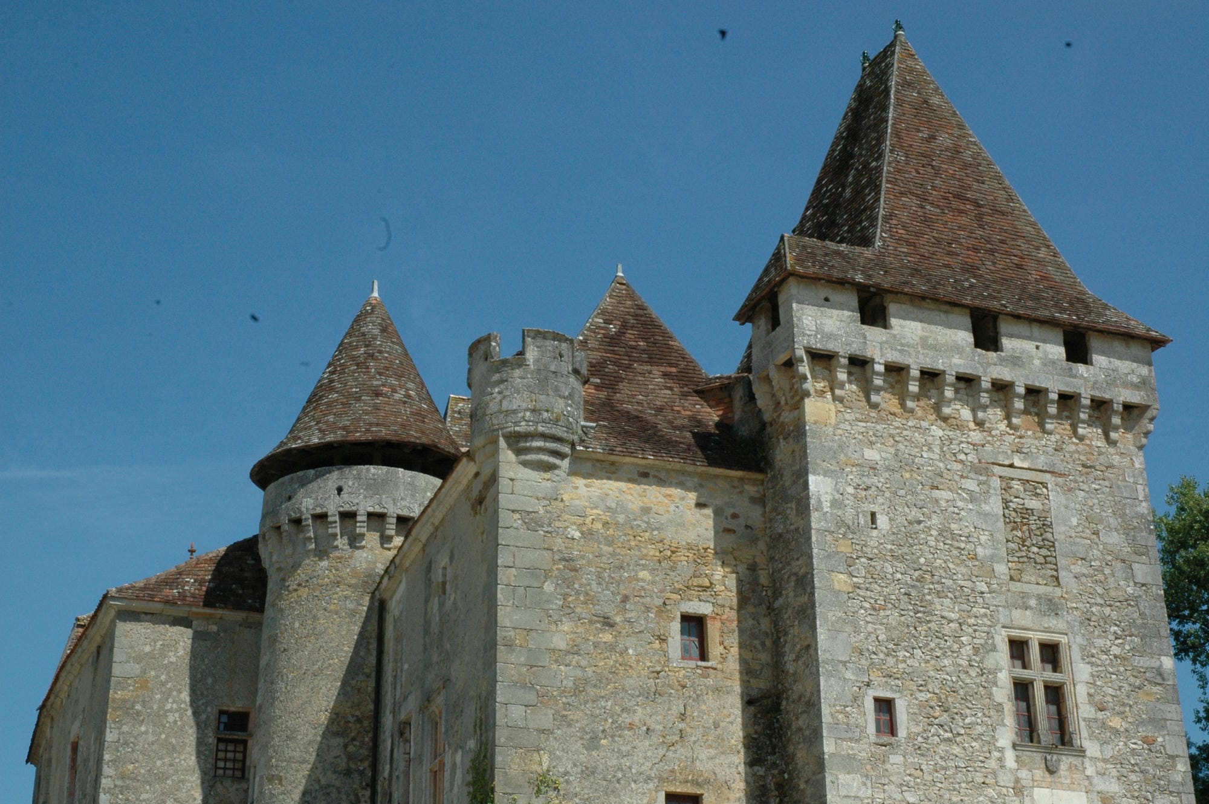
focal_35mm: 60
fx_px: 2013
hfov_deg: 33.4
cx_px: 604
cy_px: 402
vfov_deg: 22.6
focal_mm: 40
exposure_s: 1/200
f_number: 22
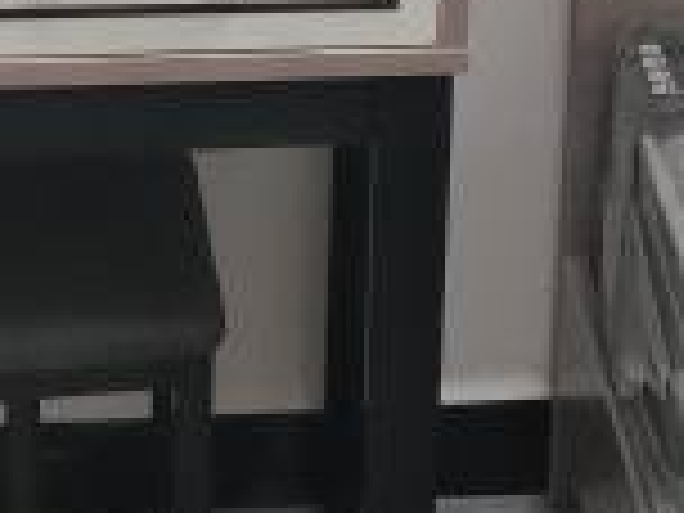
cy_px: -230
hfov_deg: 14.2
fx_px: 2707
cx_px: 648
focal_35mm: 137
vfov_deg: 10.5
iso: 320
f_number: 1.4
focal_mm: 4.66
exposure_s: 1/100
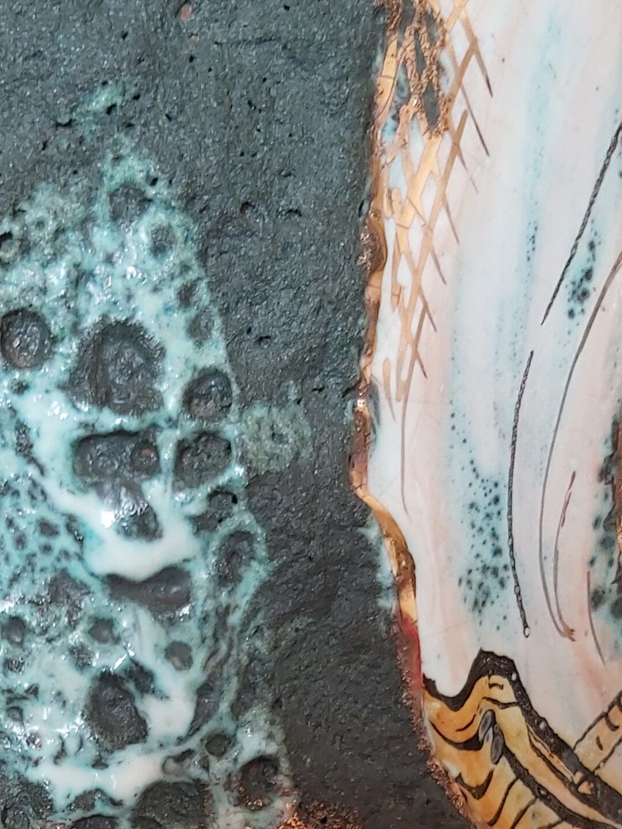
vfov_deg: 24.9
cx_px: 120
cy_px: 899
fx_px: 1749
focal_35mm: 73
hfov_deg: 19.9
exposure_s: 1/50
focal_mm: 3.92
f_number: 1.7
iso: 100
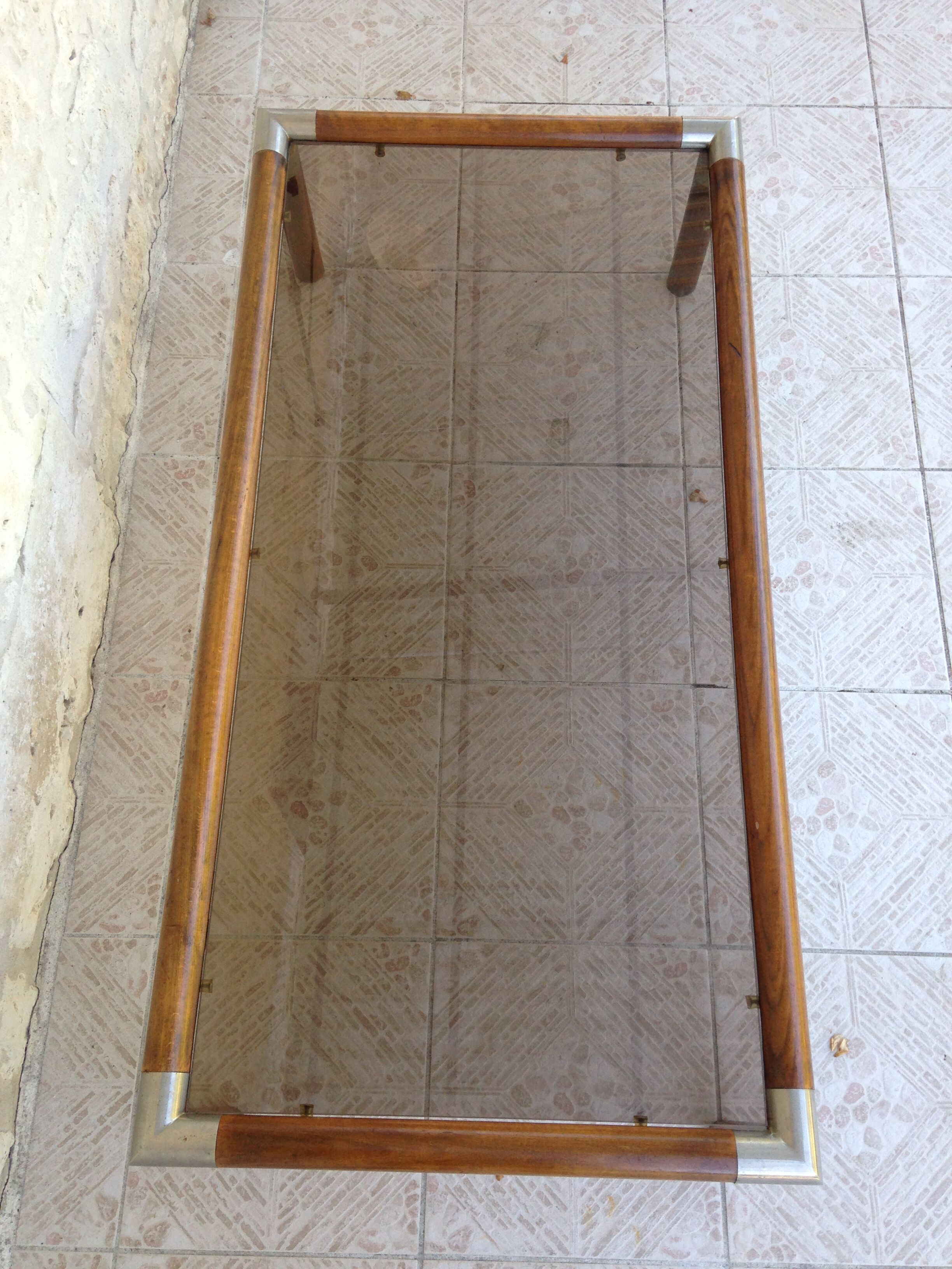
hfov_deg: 42.9
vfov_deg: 55.4
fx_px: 1210
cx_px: 476
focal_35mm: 33
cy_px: 634
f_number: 2.4
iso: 80
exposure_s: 1/120
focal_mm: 4.12
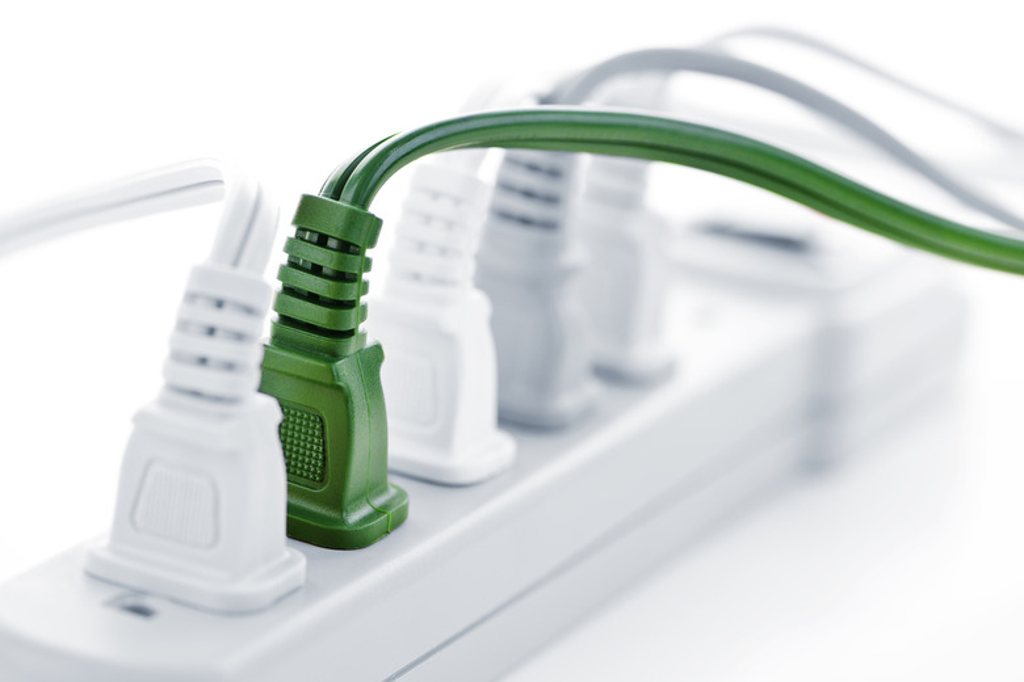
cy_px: 341
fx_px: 2986
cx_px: 512
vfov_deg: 13.0
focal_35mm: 105
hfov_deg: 19.5
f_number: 6.3
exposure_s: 1/60
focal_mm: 105
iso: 200
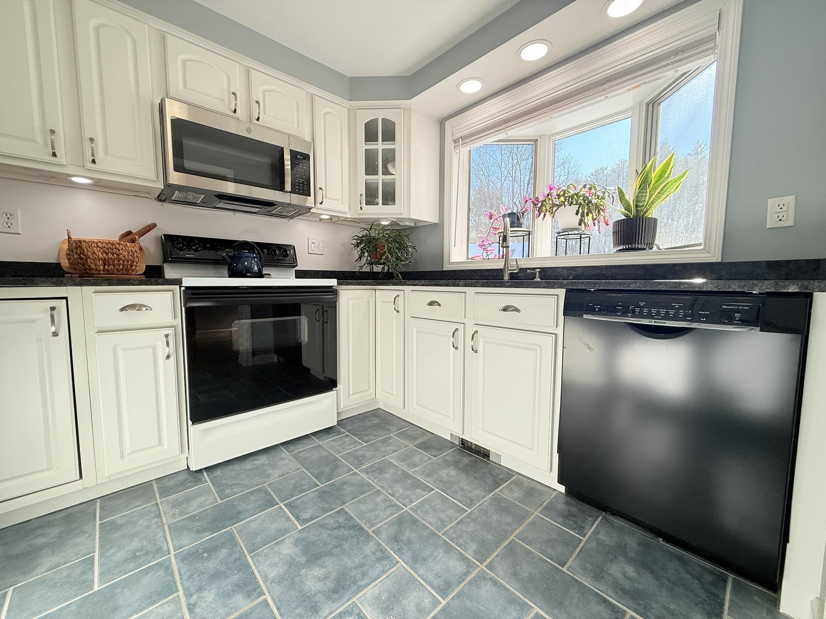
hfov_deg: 102.1
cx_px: 413
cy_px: 310
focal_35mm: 14
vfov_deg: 85.7
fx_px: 334
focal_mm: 2.22
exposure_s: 1/243
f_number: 2.2
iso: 50
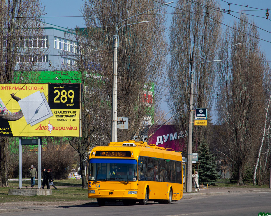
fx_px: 1529
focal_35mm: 191
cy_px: 109
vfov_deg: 8.1
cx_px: 105
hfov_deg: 10.1
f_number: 7.1
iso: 100
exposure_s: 1/1250
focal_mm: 105
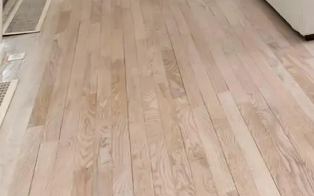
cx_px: 600
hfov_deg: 19.5
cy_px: -161
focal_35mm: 70
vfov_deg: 15.7
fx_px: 600
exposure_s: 1/2
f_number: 10
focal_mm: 11
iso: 200
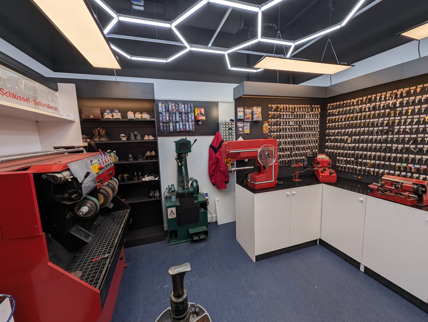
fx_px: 161
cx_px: 214
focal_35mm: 13
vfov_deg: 90.1
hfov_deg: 106.1
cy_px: 161
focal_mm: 1.95
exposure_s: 1/240
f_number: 2.2
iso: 57
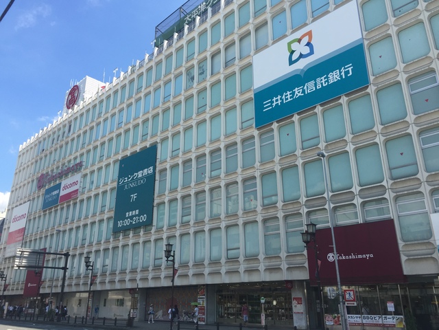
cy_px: 165
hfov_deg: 61.7
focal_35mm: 29
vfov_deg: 48.2
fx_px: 368
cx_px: 220
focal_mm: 4.15
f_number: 2.2
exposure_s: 1/1236
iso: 32
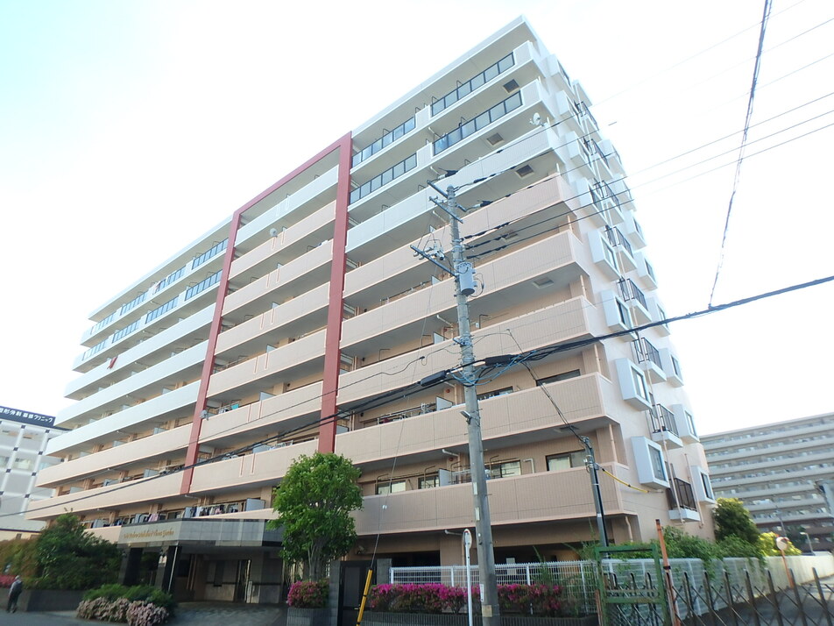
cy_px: 313
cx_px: 417
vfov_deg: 63.4
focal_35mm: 21
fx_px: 506
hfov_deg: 79.0
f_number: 3.5
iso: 125
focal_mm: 3.7
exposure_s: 1/320
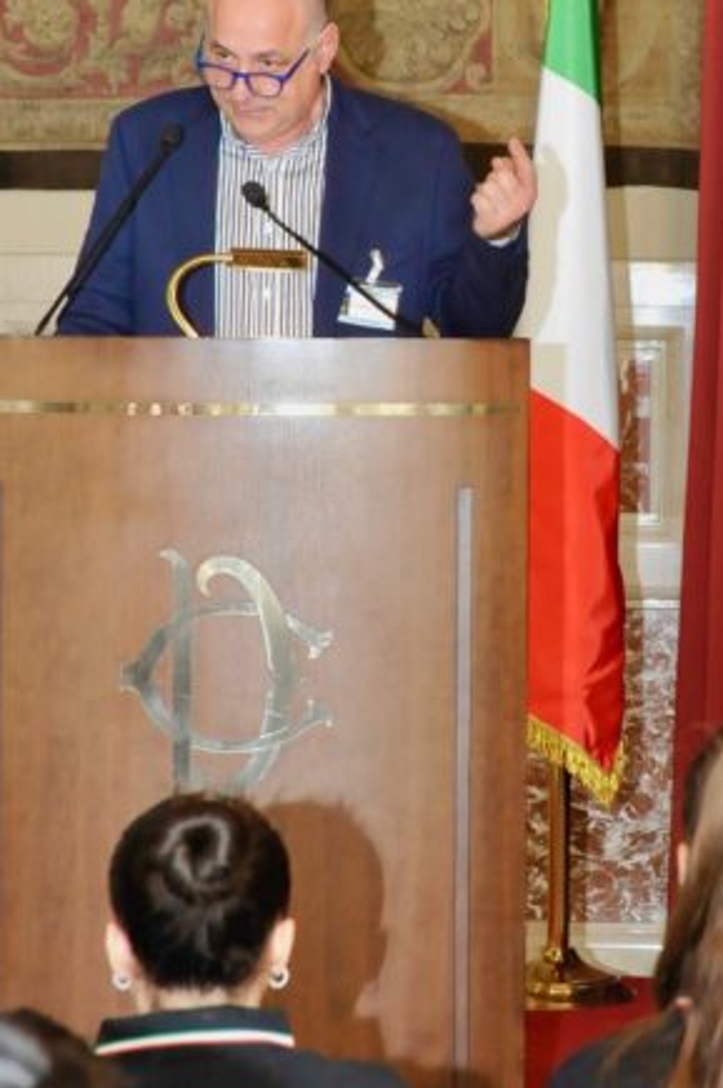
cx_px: 552
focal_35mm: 146
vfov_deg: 14.0
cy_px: 320
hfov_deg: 9.4
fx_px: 4408
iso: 1800
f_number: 5
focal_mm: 62
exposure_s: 1/125
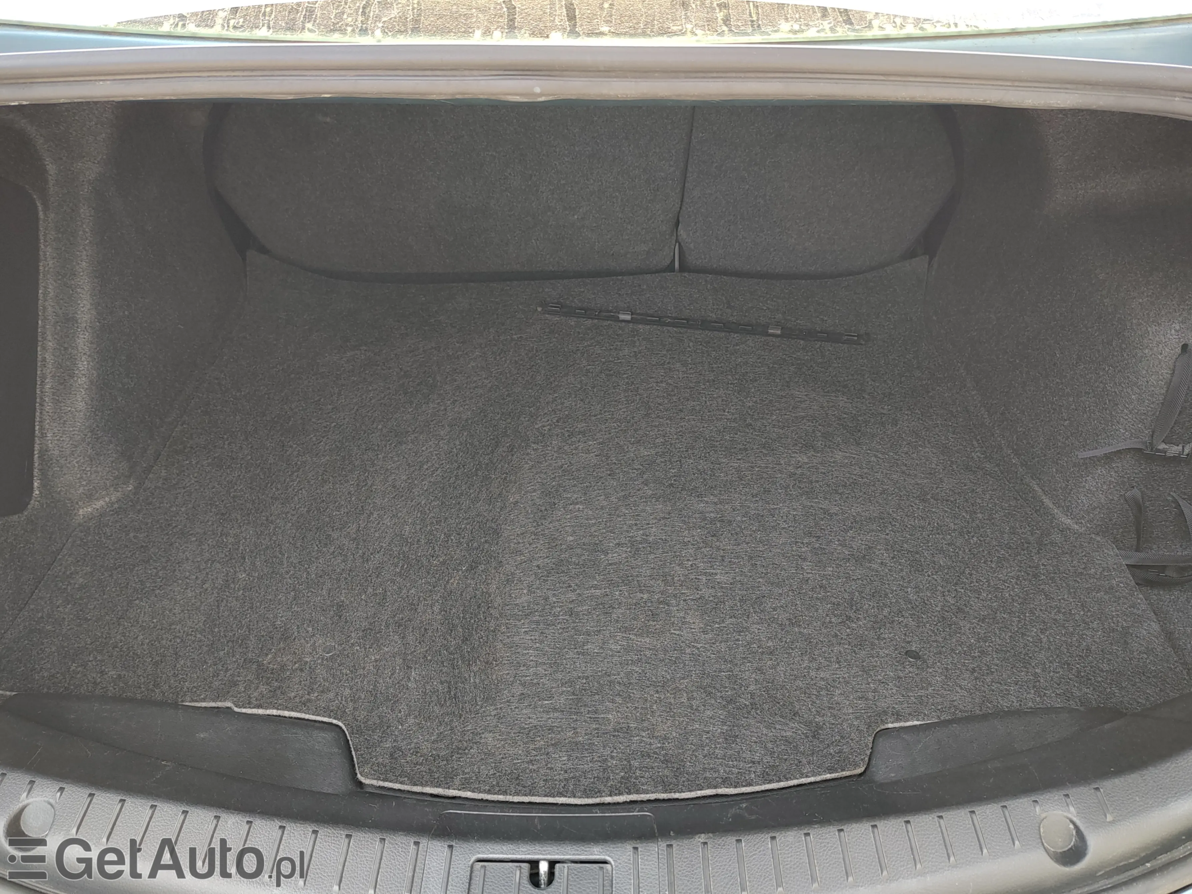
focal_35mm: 23
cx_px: 596
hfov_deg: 73.9
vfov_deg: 58.9
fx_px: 792
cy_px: 447
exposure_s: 1/50
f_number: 1.8
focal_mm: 5.56
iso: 109
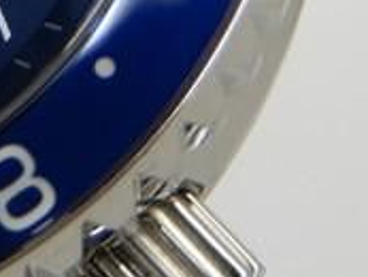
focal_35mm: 240
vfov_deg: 6.1
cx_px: -296
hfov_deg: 8.0
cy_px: -222
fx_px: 2553
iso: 110
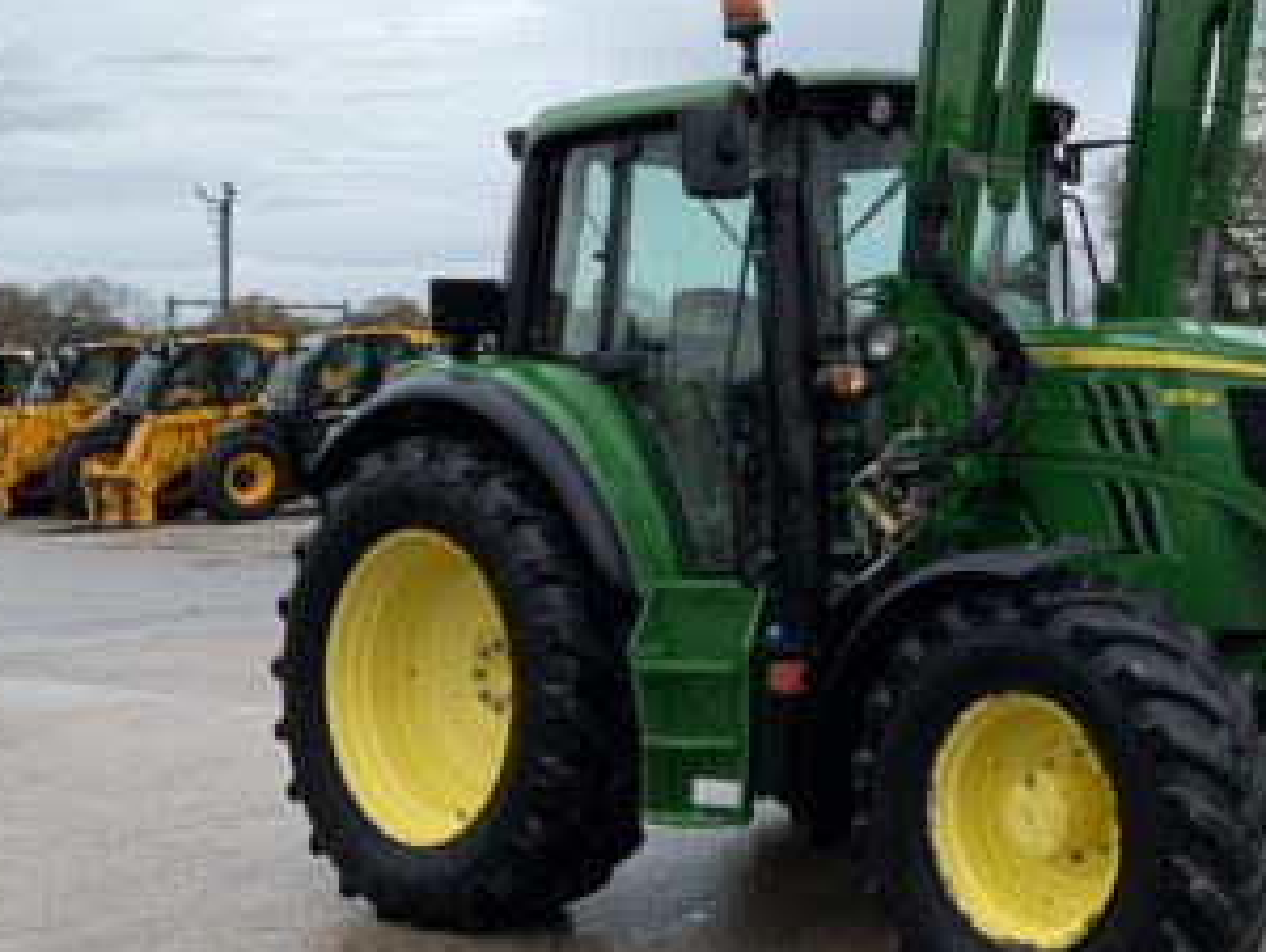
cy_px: 250
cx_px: 1224
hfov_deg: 29.4
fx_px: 2270
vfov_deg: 23.5
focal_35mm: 62
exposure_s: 1/331
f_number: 1.8
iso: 16
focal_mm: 3
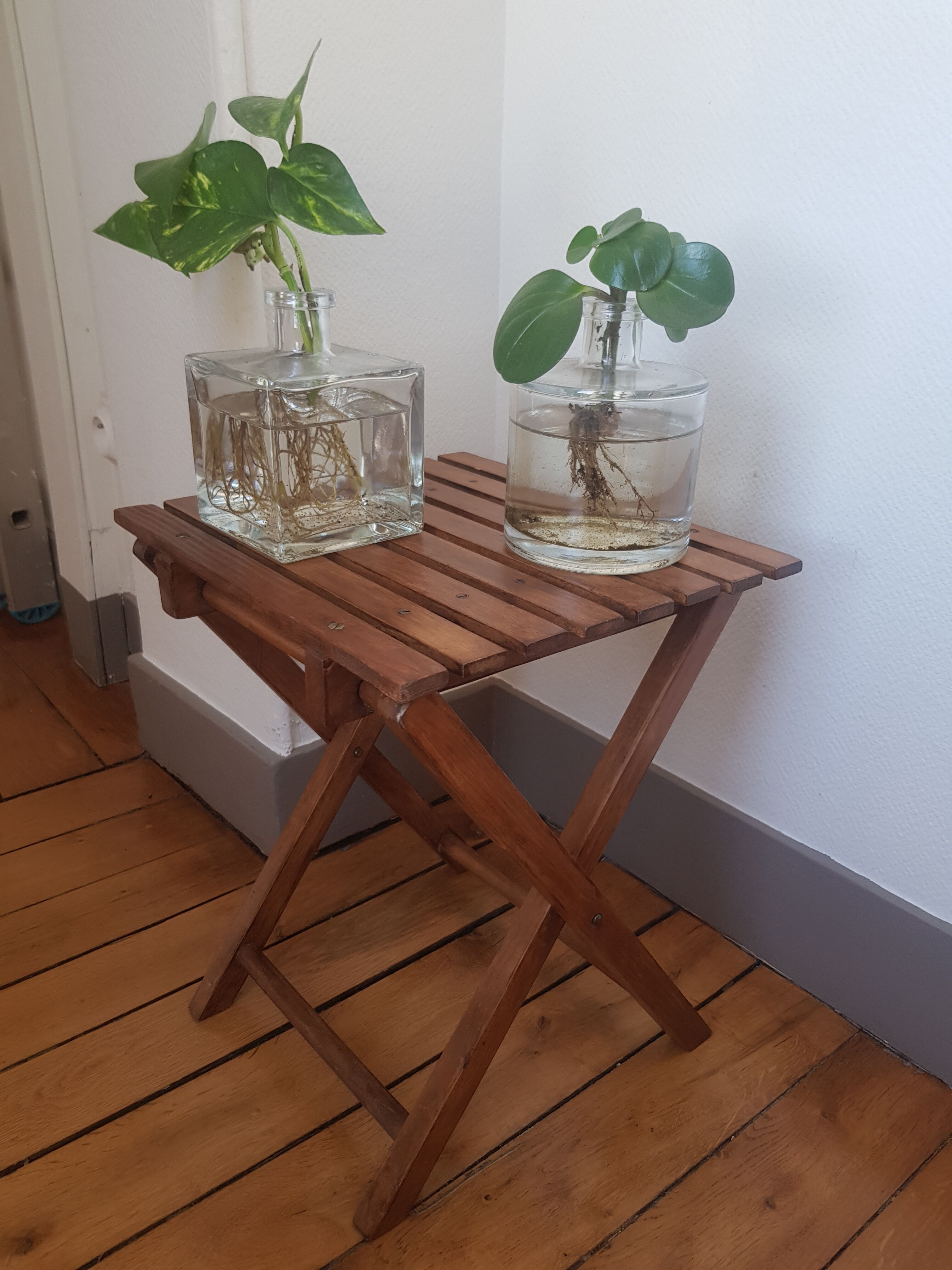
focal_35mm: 26
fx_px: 953
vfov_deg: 67.3
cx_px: 476
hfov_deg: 53.1
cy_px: 635
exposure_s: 1/50
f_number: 1.7
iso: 80
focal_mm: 4.2
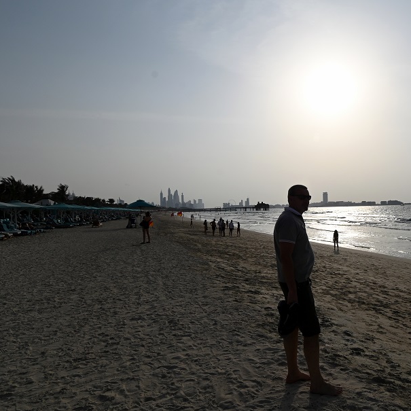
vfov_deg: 65.0
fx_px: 322
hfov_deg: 61.9
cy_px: 204
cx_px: 300
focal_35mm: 24
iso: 100
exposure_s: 1/800
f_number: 10
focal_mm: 12
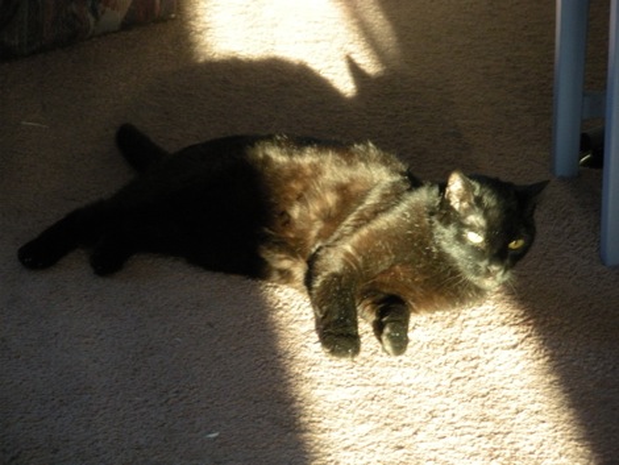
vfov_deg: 8.3
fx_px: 3220
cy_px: 232
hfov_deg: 11.0
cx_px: 310
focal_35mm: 180
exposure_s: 1/32.8
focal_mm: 31.5
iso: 400
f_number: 5.6
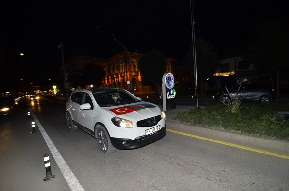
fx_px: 132
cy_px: 96
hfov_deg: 95.1
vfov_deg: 71.8
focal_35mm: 16
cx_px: 144
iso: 640
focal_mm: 11
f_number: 6.3
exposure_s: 1/60
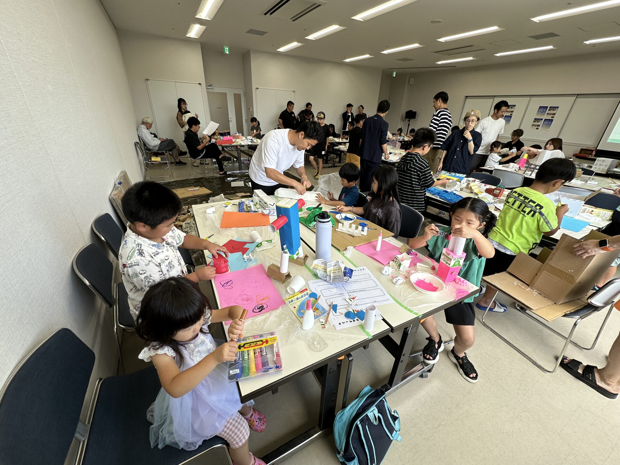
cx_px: 310
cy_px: 232
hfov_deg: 102.1
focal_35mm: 14
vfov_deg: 85.7
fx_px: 251
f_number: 2.2
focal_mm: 2.22
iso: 40
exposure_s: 1/130
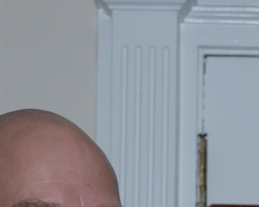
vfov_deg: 4.0
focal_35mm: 387
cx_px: 352
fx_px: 2967
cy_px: 338
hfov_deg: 5.0
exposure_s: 1/200
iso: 800
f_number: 10
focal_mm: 75
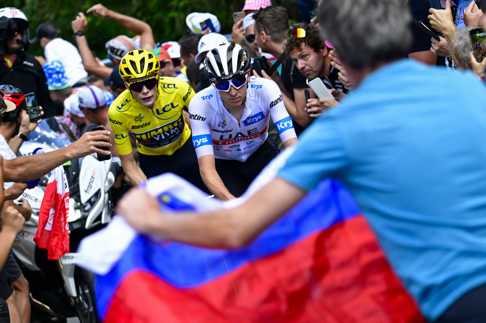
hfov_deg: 8.3
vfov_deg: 5.6
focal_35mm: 247
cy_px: 162
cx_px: 243
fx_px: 3333
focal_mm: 165
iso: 2000
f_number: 4.8
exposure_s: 1/1000
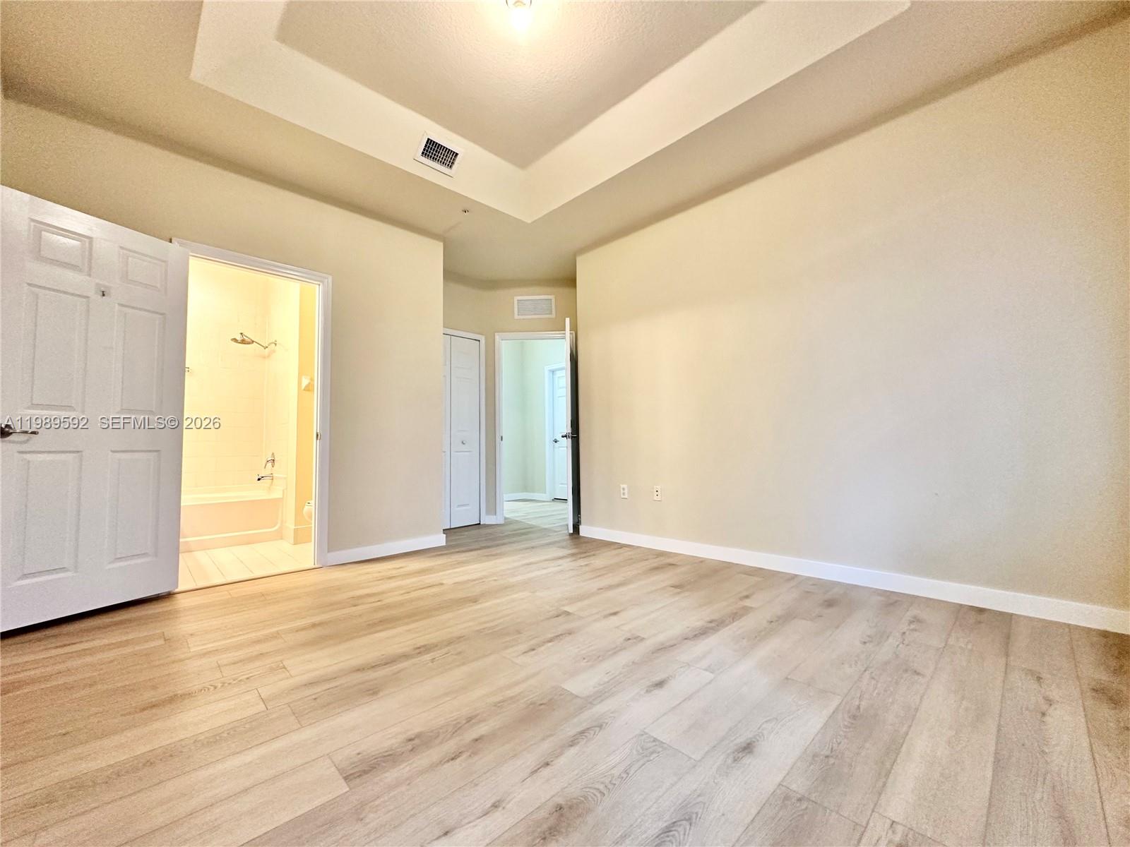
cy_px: 424
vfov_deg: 85.7
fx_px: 457
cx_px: 565
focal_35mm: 14
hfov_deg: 102.1
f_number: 2.2
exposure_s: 1/60
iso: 250
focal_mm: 2.22
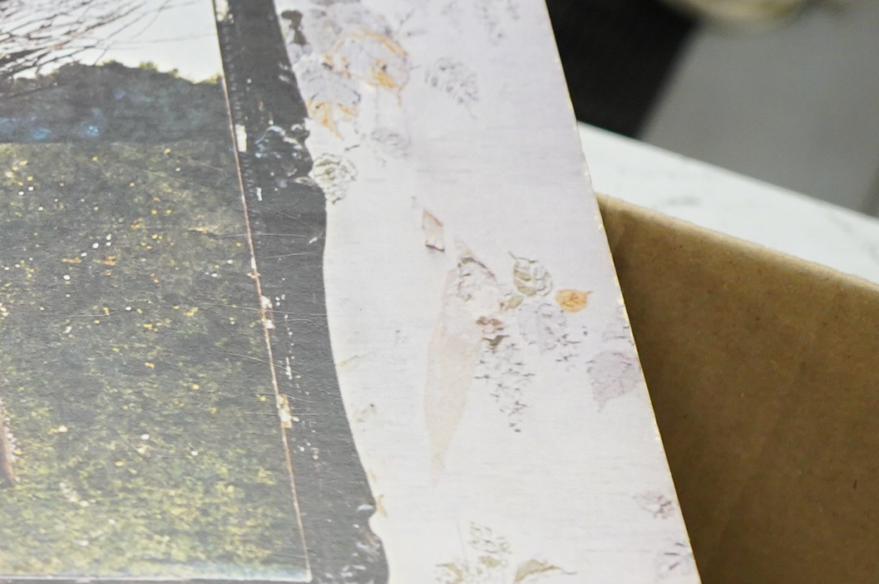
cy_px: 306
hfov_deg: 17.4
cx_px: -246
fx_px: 2708
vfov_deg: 12.3
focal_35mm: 111
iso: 2500
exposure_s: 1/320
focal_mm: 39
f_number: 4.5
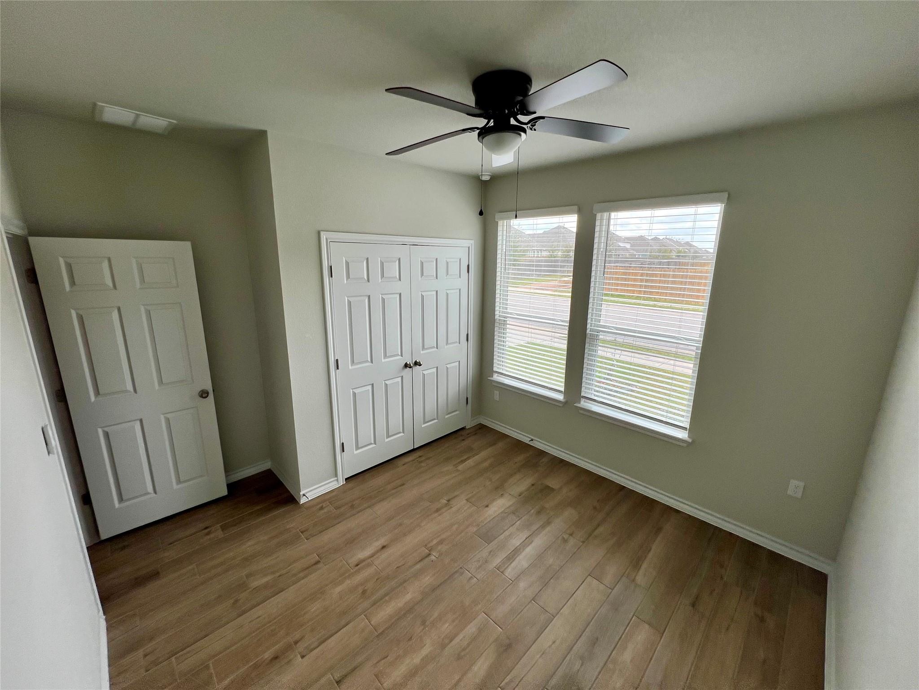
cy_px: 345
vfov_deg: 89.9
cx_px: 460
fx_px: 345
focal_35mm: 13
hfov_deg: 106.2
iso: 32
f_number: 1.8
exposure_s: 1/220
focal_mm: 1.57
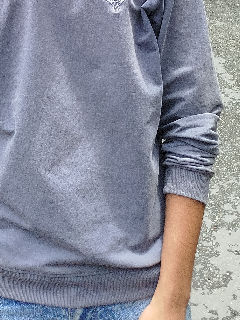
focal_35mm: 70
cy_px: -90
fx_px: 647
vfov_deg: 24.4
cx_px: 73
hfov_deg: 20.9
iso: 50
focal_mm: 5.31
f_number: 1.7
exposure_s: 1/312
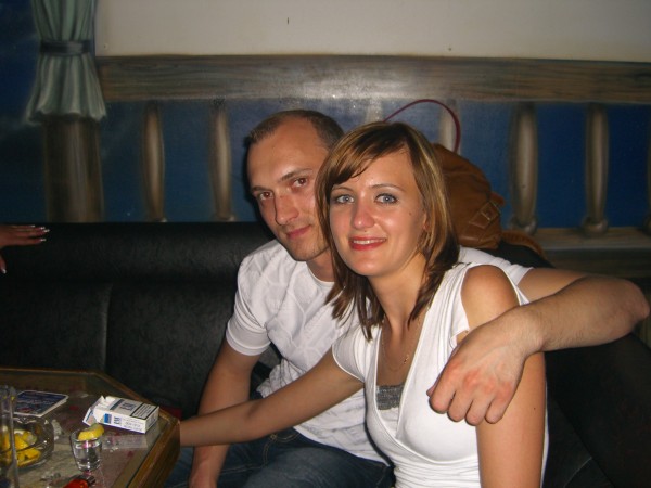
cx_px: 326
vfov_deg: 37.7
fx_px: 715
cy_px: 244
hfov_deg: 49.0
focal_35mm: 38
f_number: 2.8
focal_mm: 7.9
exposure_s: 1/60
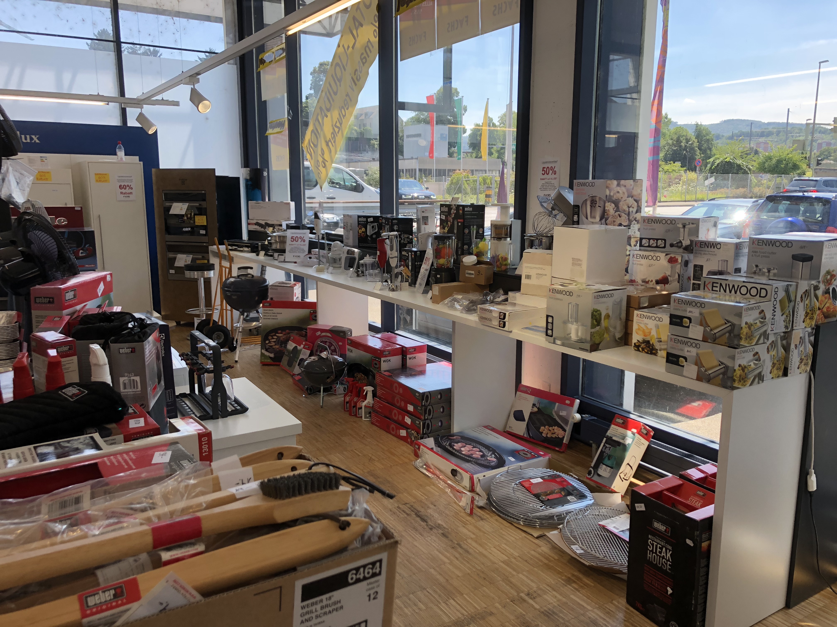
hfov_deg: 63.4
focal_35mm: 28
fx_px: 677
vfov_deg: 49.7
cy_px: 314
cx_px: 418
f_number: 1.8
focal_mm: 4
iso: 20
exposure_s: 1/279
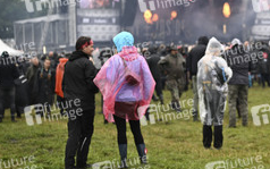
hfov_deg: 15.3
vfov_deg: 9.7
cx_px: 250
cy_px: 84
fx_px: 994
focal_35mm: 135
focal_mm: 70
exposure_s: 1/400
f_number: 2.8
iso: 64
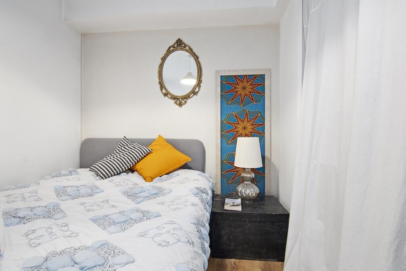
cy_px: 136
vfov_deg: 72.0
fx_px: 186
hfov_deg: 95.0
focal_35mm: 16
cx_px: 203
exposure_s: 2.5
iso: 100
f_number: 8
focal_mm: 11
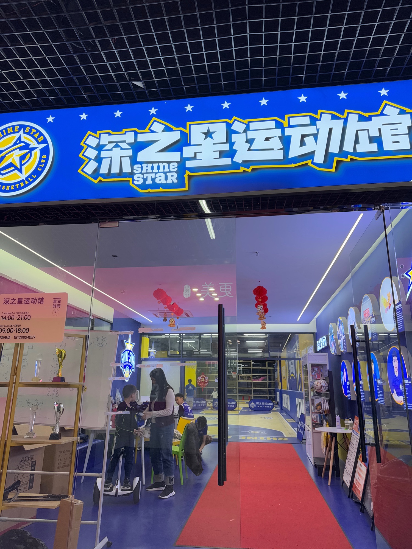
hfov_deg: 56.8
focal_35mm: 24
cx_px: 206
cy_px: 274
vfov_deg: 71.6
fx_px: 381
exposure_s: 1/100
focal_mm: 6.76
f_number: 1.78
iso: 100
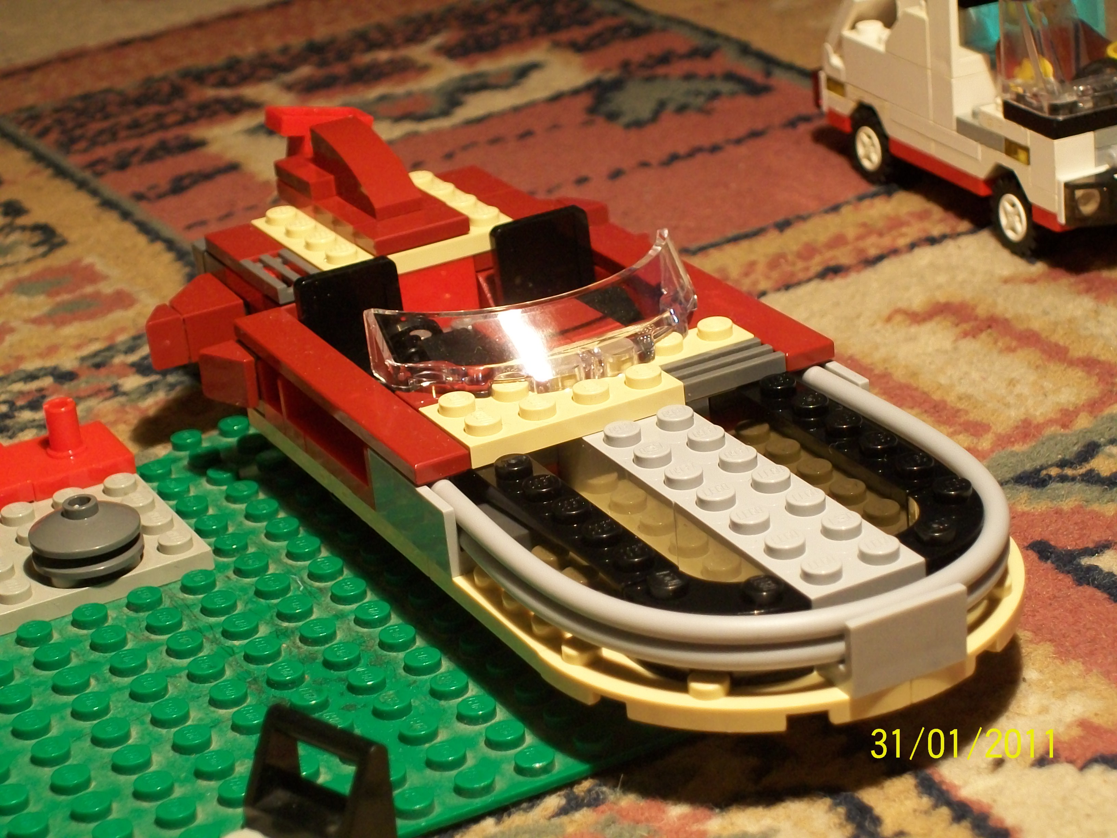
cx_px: 558
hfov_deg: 22.5
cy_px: 419
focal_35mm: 87
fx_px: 2807
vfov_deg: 17.0
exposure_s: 1/10
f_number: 4.3
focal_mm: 14.3
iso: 160
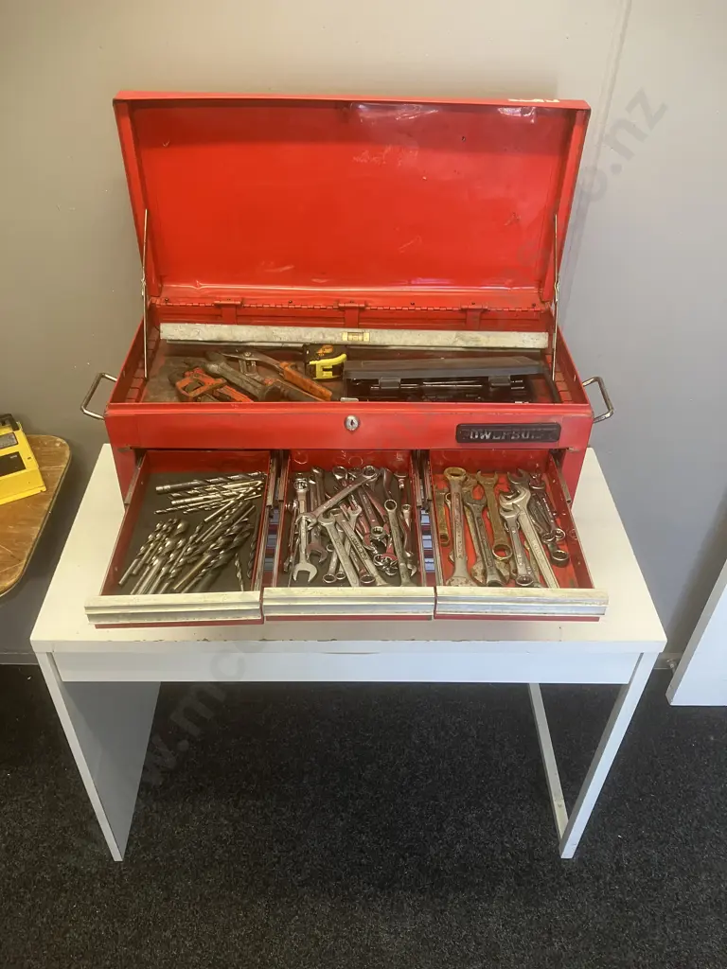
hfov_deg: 49.7
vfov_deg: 63.4
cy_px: 484
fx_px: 784
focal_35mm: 28
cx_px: 364
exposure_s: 1/50
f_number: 1.8
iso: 100
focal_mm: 3.99
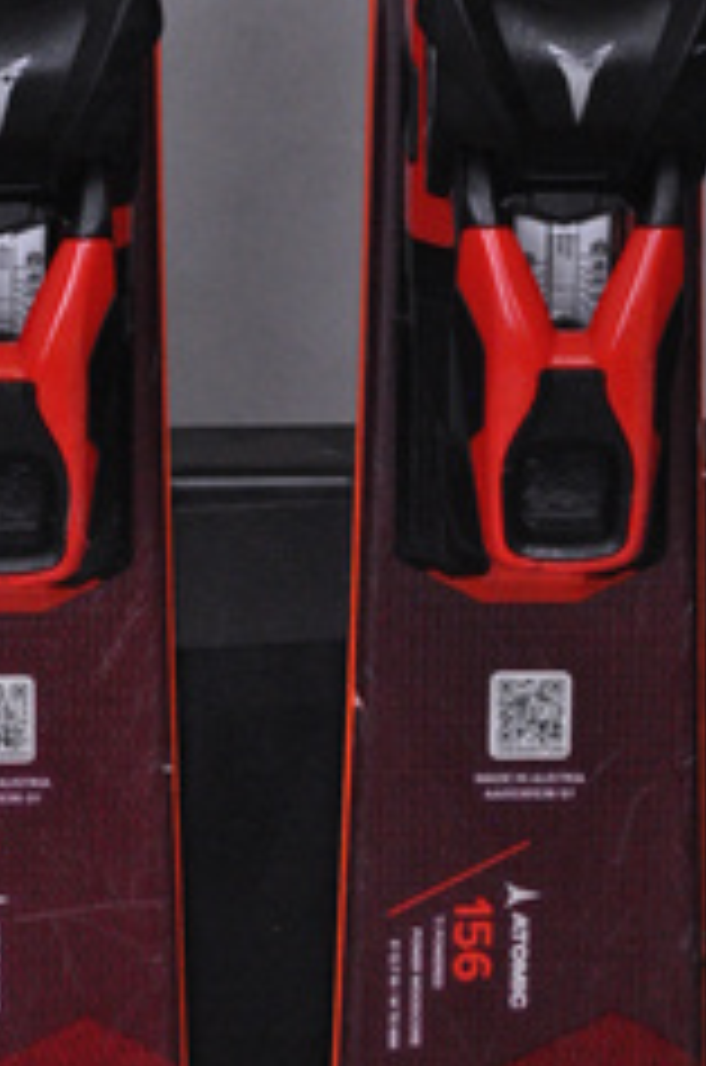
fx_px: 7741
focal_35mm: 262
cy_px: 900
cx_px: 254
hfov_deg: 5.2
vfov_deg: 7.9
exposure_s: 1/125
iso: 3200
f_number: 9.5
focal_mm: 92
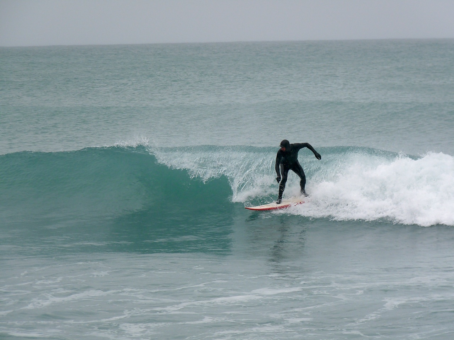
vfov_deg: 6.3
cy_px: 170
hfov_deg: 8.4
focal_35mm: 236
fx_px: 3095
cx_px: 227
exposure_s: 1/250
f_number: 4
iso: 100
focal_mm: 41.9
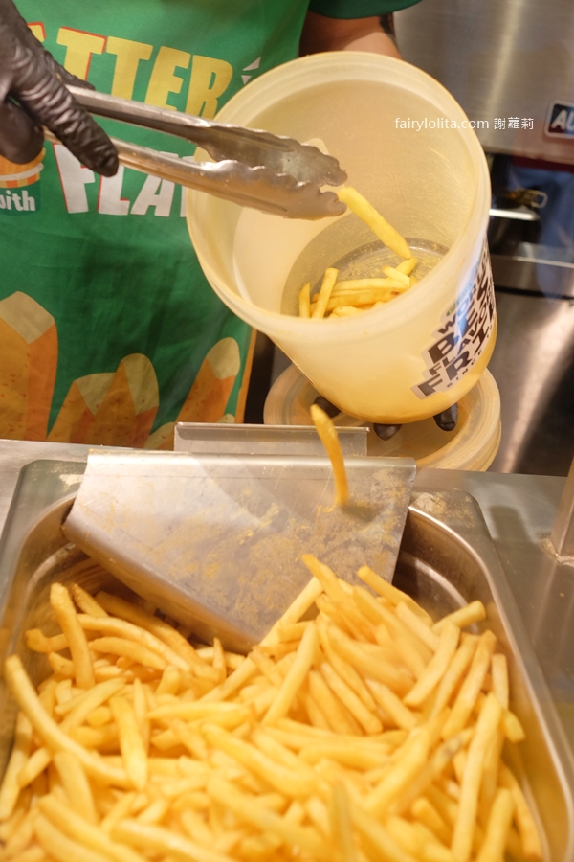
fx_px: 837
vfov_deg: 54.4
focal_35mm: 35
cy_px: 431
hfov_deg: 37.9
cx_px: 287
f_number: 3.6
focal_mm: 23
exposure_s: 1/150
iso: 1000
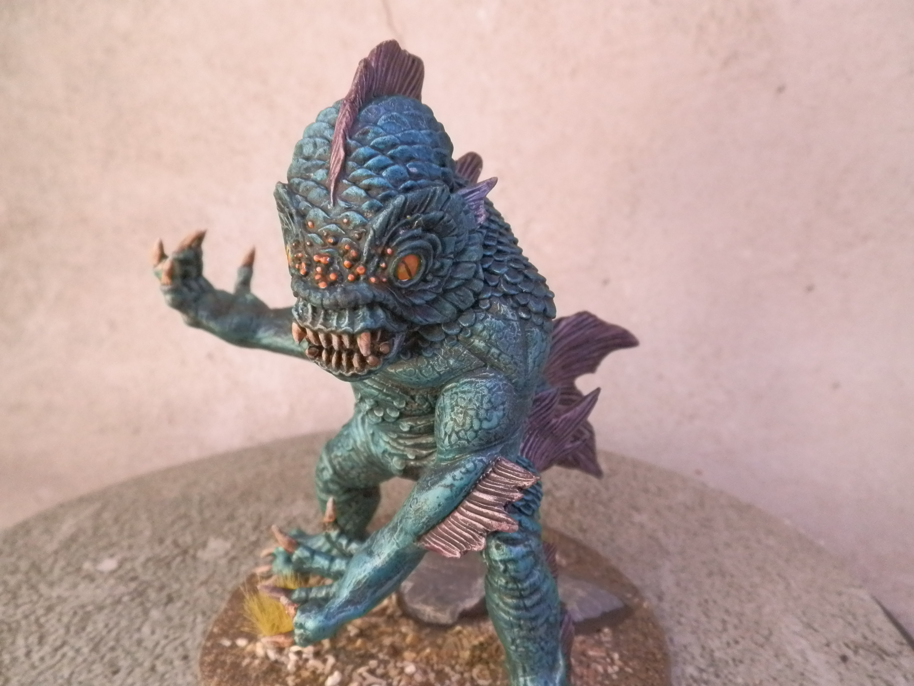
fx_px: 739
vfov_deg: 49.7
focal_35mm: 28
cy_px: 343
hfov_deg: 63.4
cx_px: 457
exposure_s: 1/125
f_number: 3.1
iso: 400
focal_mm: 5
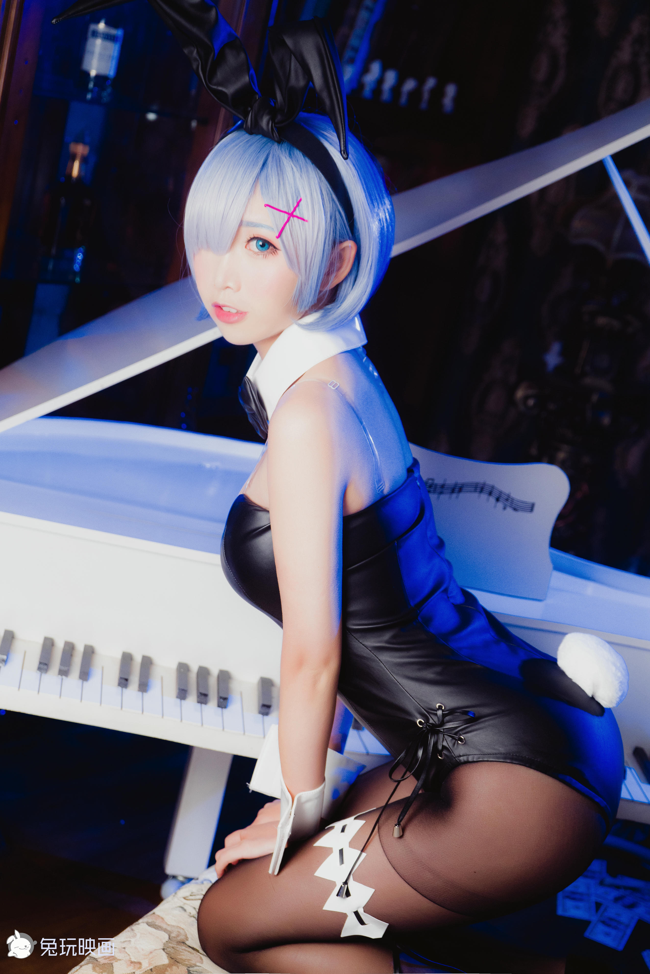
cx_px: 325
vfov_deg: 31.9
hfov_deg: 21.6
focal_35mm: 63
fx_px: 1706
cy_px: 487
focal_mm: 63
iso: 1600
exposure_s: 1/80
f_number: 6.3
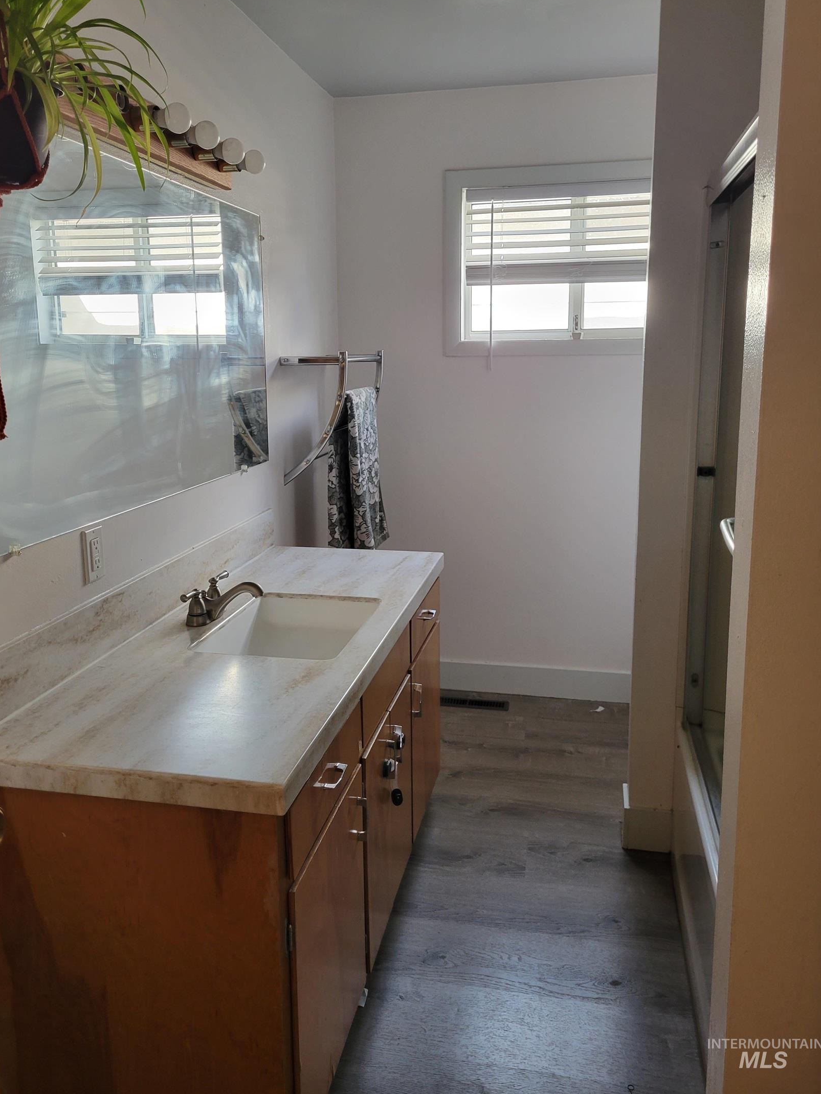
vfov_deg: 63.4
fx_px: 885
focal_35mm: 28
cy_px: 508
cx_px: 384
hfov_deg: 49.7
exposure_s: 1/120
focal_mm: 5.4
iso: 160
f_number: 1.8
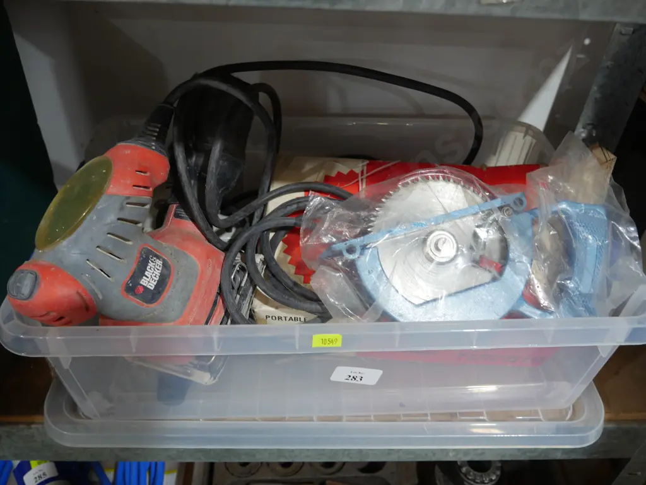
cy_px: 242
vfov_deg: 46.8
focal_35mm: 30
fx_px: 560
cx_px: 323
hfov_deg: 59.9
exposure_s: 1/60
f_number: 3.6
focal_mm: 15
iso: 500
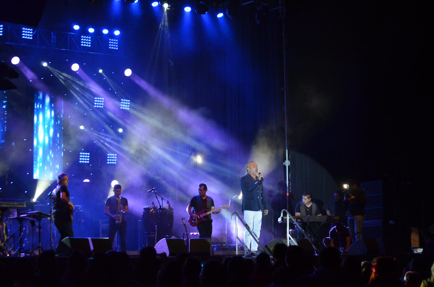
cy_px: 144
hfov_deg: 24.7
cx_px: 217
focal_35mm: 82
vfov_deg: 16.5
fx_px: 992
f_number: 4
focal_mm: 55
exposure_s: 1/200
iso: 1600
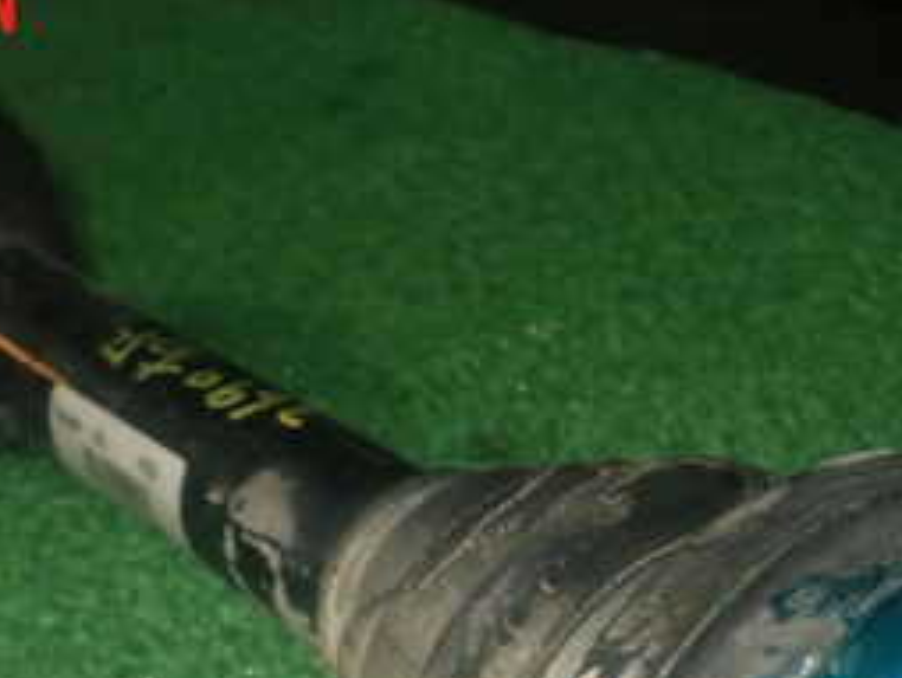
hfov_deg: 23.0
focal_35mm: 85
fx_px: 2217
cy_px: 763
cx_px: 437
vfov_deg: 16.8
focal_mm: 6.37
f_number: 7.1
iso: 400
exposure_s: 1/40
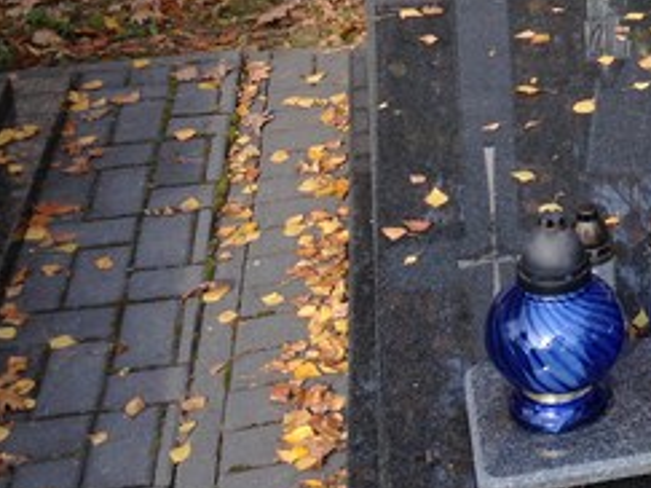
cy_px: -8
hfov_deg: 21.4
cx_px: 702
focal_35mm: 87
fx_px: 1635
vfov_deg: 16.6
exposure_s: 1/444
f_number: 2.4
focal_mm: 4.12
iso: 50
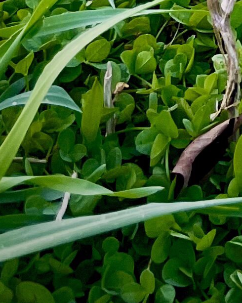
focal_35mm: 167
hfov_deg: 8.3
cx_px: 642
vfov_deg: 9.5
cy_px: -544
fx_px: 1496
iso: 125
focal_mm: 4.2
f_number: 1.6
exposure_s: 1/121
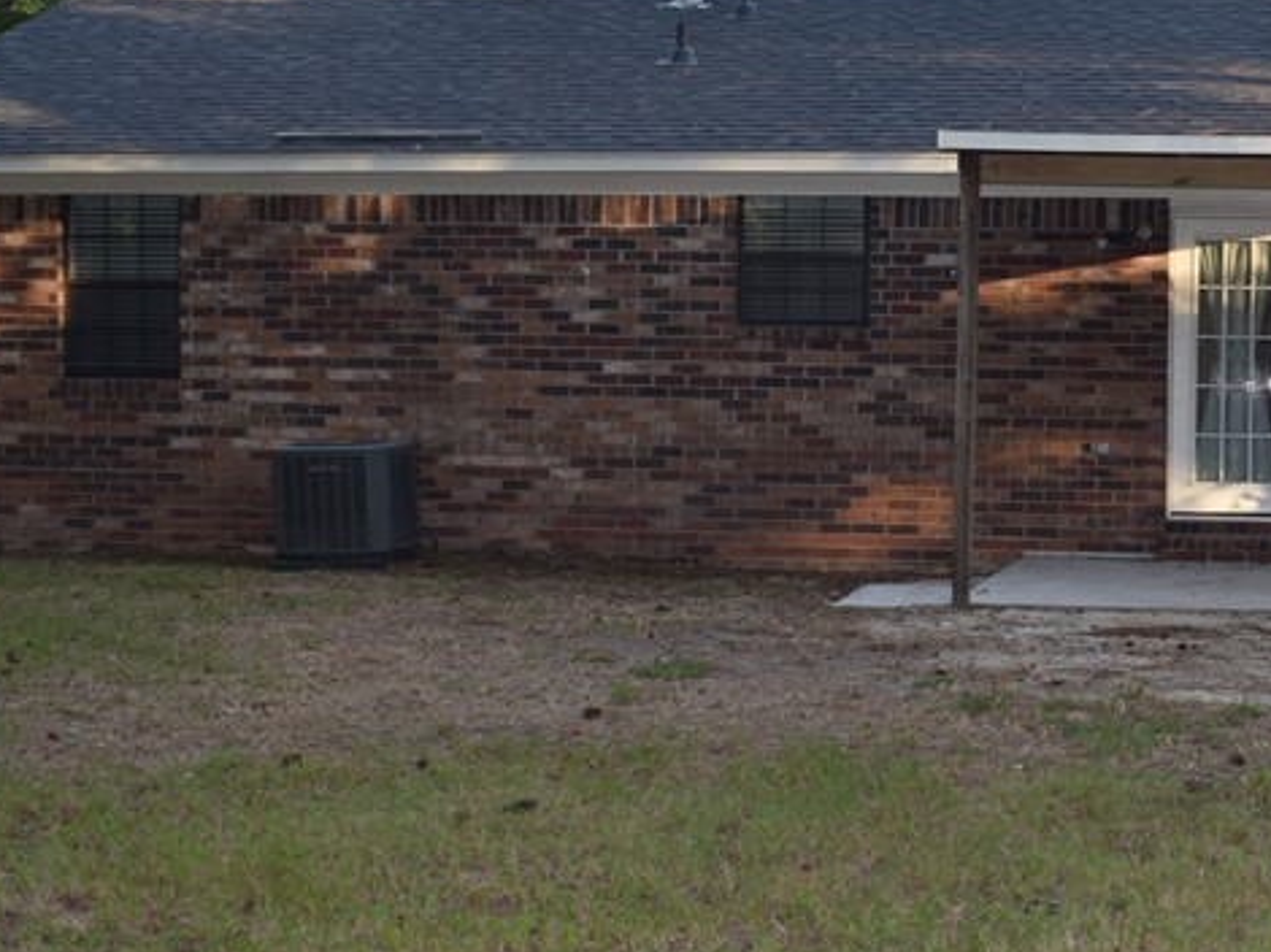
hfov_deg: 30.8
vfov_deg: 24.4
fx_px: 2202
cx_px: 1128
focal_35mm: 60
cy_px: 471
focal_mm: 18
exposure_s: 1/125
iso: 280
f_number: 5.6
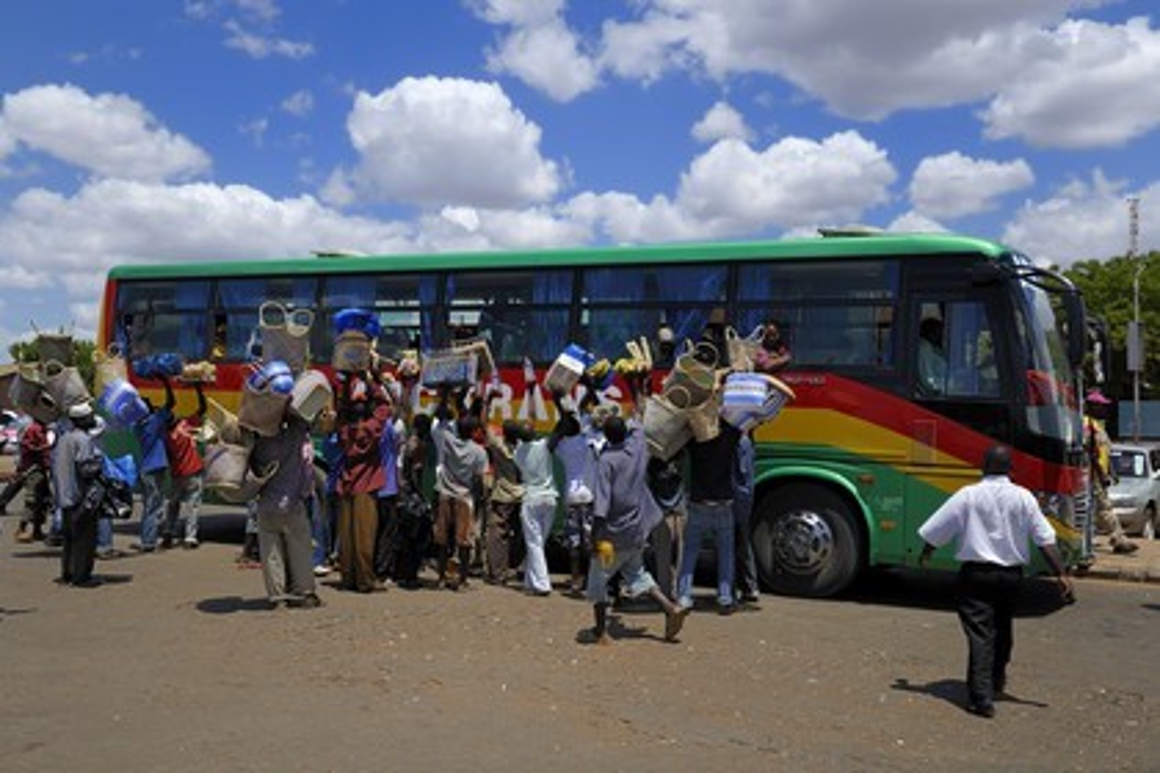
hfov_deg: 55.8
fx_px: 1095
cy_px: 386
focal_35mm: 34
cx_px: 580
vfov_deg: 38.9
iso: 200
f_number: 10
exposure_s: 1/400
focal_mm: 34
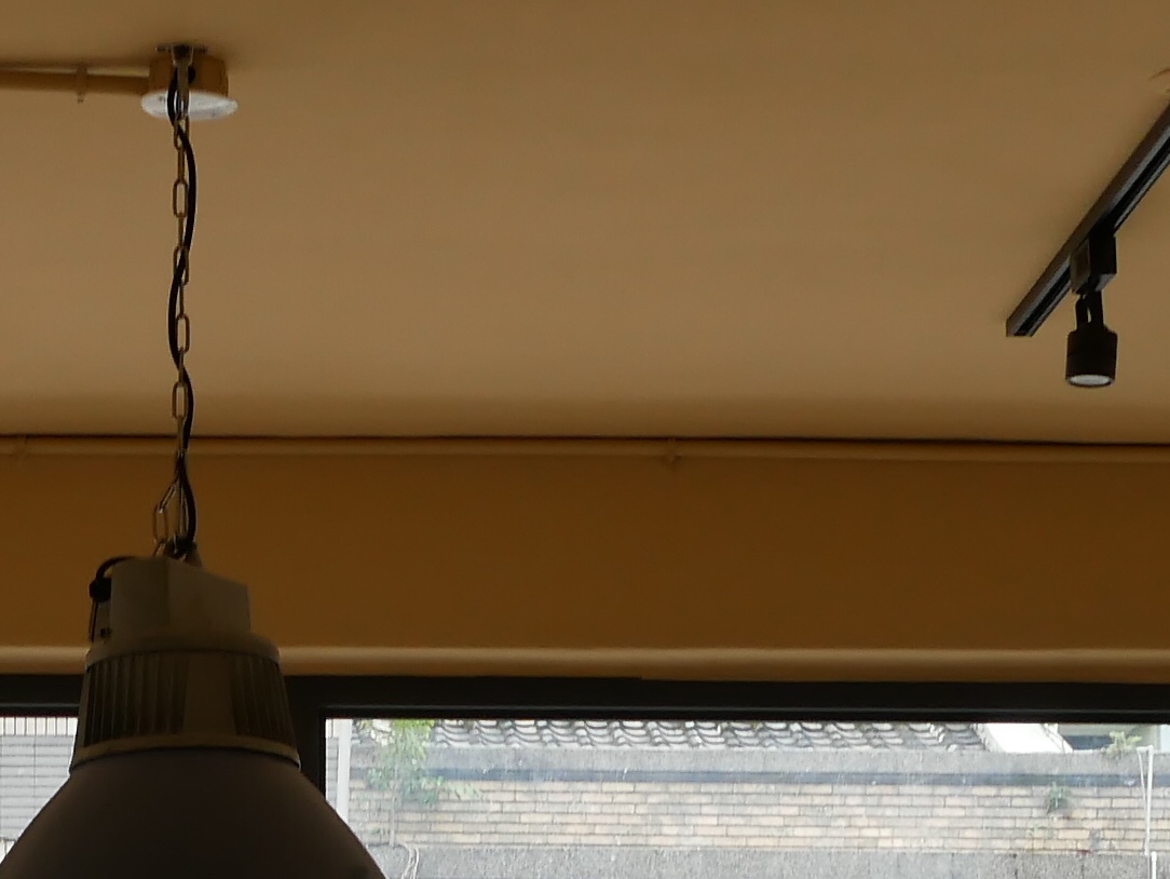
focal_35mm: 144
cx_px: 52
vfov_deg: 9.9
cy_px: 1429
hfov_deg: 13.5
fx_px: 4869
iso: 250
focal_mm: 17
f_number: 4.5
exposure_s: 1/60
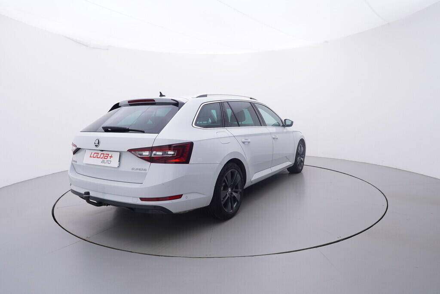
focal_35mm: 22
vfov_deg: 56.2
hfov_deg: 77.3
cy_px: 147
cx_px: 220
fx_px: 275
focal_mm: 15
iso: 200
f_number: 5
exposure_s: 1/80
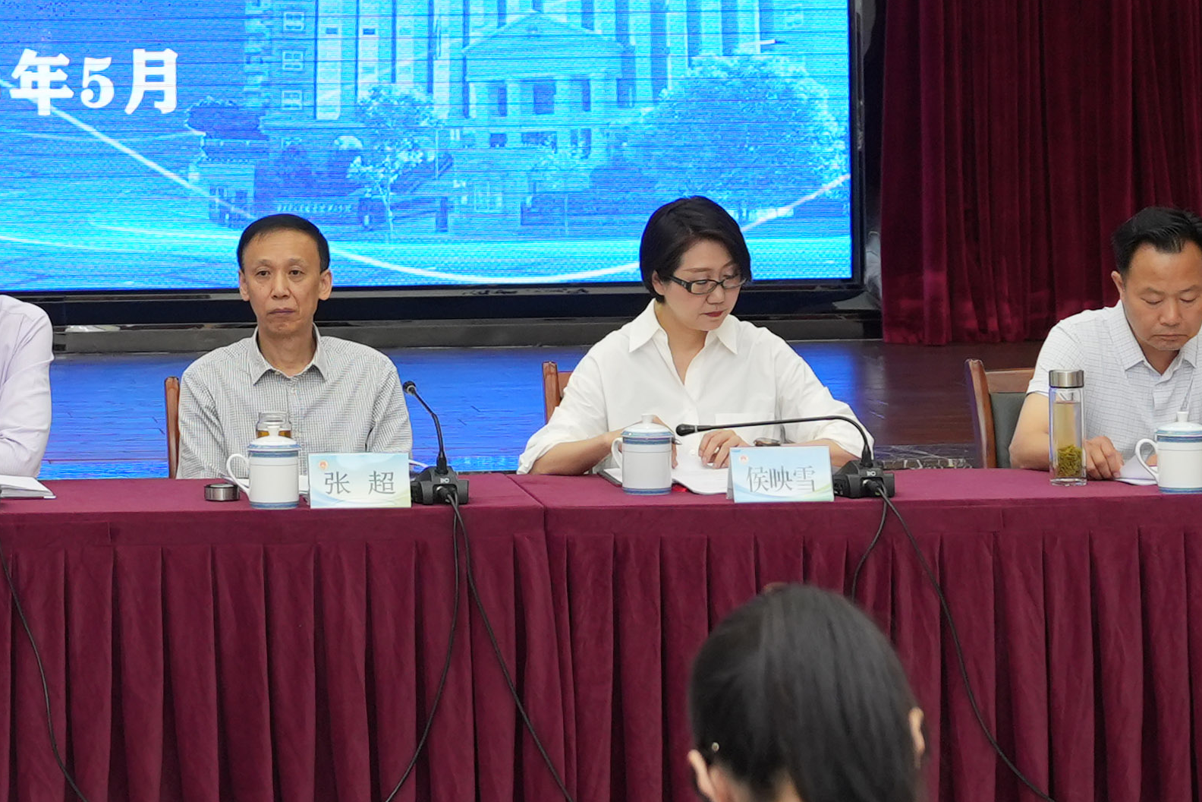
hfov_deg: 13.9
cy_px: -48
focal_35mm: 146
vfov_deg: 9.3
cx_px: 27
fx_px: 4874
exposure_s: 1/160
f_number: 3.5
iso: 800
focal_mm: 33
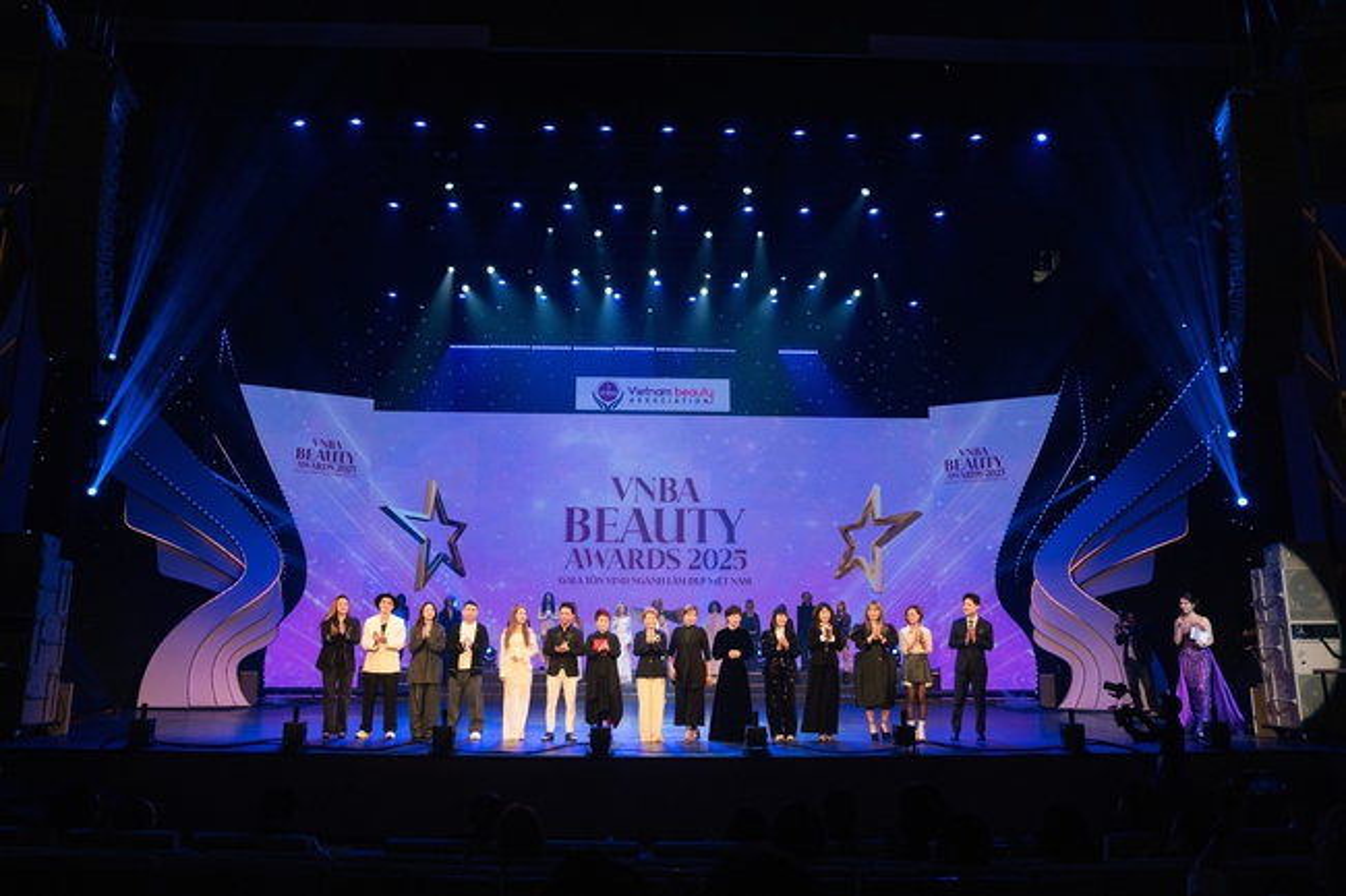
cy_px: 448
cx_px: 673
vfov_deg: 51.3
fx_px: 934
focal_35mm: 25
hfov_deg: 71.5
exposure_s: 1/160
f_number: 6.3
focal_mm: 25
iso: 1000
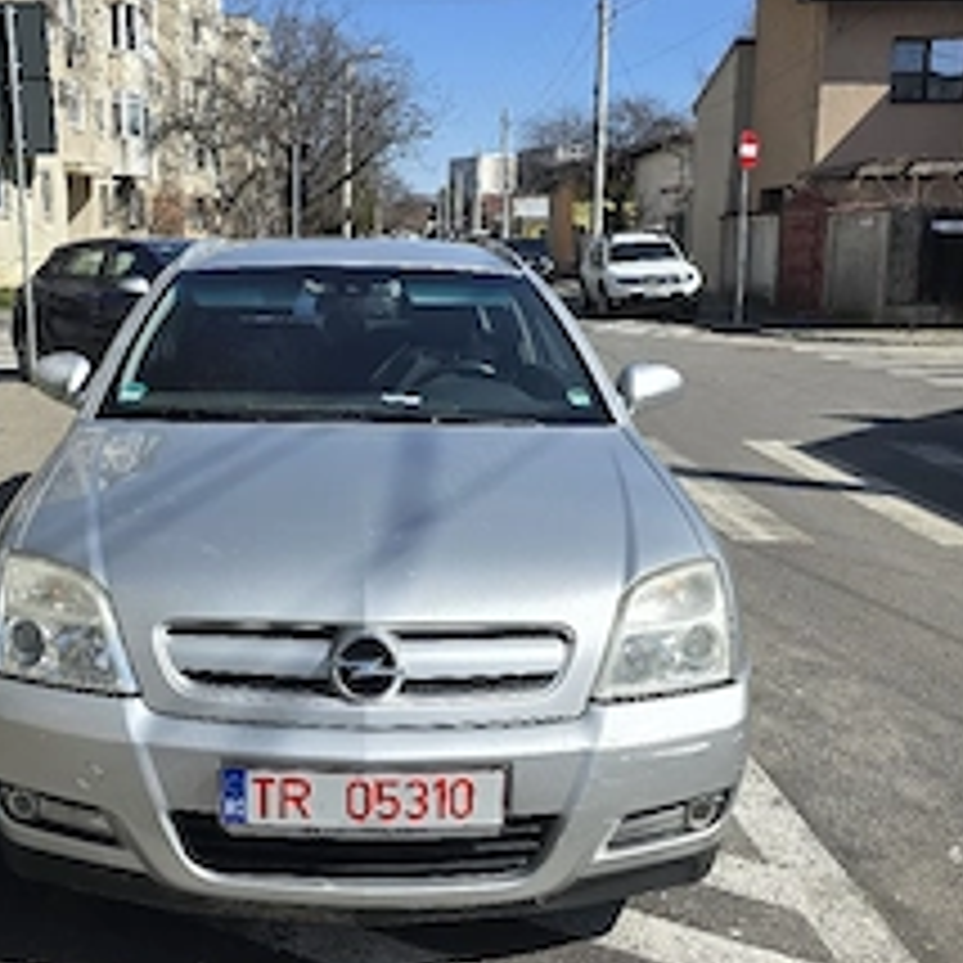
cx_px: 320
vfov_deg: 43.8
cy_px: 446
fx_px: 1196
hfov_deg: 43.2
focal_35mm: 38
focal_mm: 6.3
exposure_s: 1/1000
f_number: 1.7
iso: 12
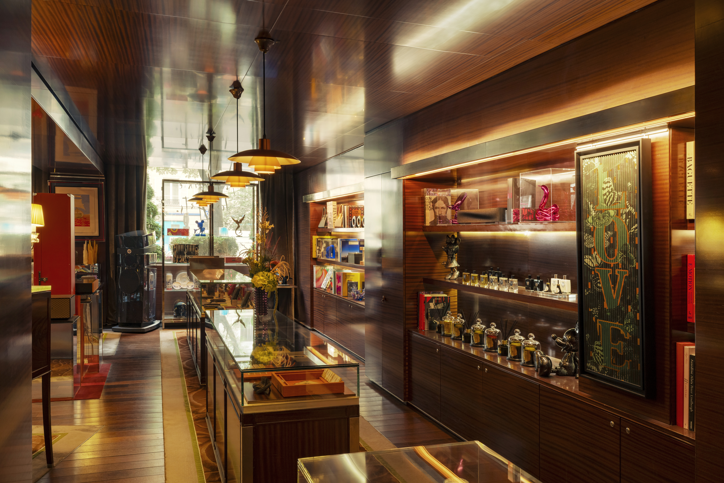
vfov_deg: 43.6
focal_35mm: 30
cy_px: 242
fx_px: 603
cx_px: 362
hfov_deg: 61.9
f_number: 11
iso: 200
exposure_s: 1
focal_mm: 30
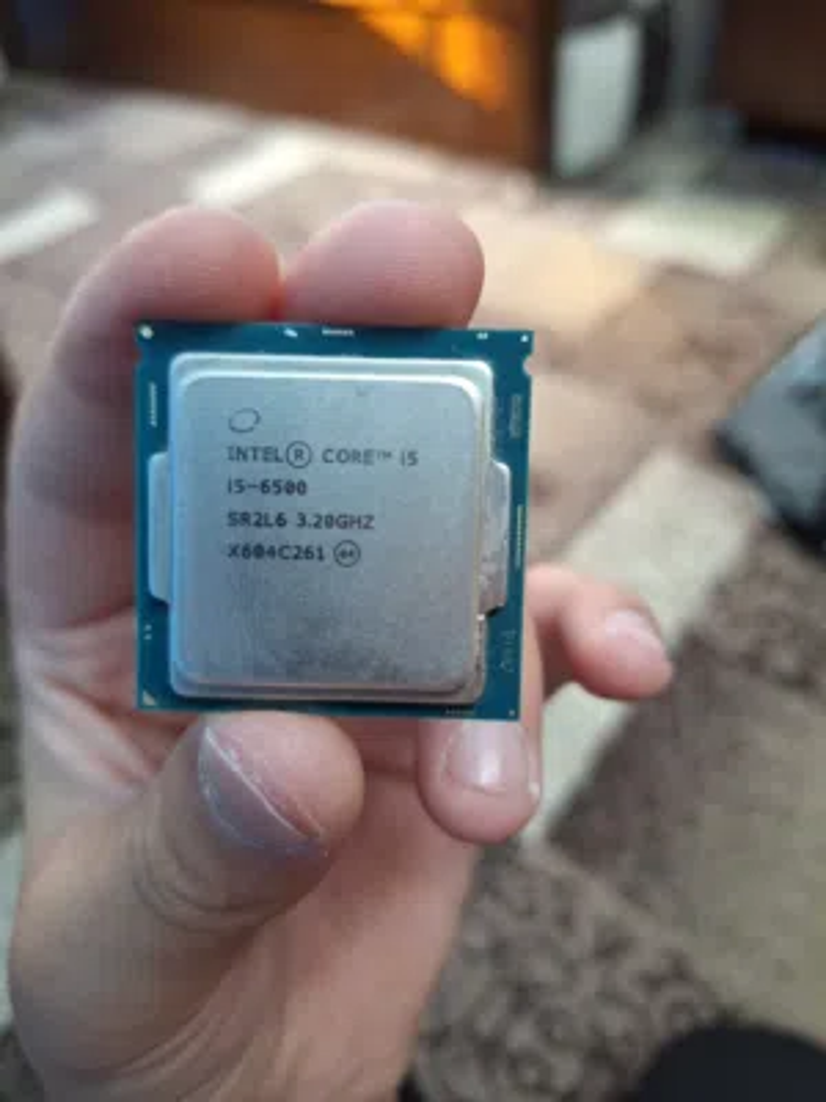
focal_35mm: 23
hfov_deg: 58.9
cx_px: 413
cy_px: 551
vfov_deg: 73.9
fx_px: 732
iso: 320
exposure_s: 1/33
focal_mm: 5.54
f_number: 1.8
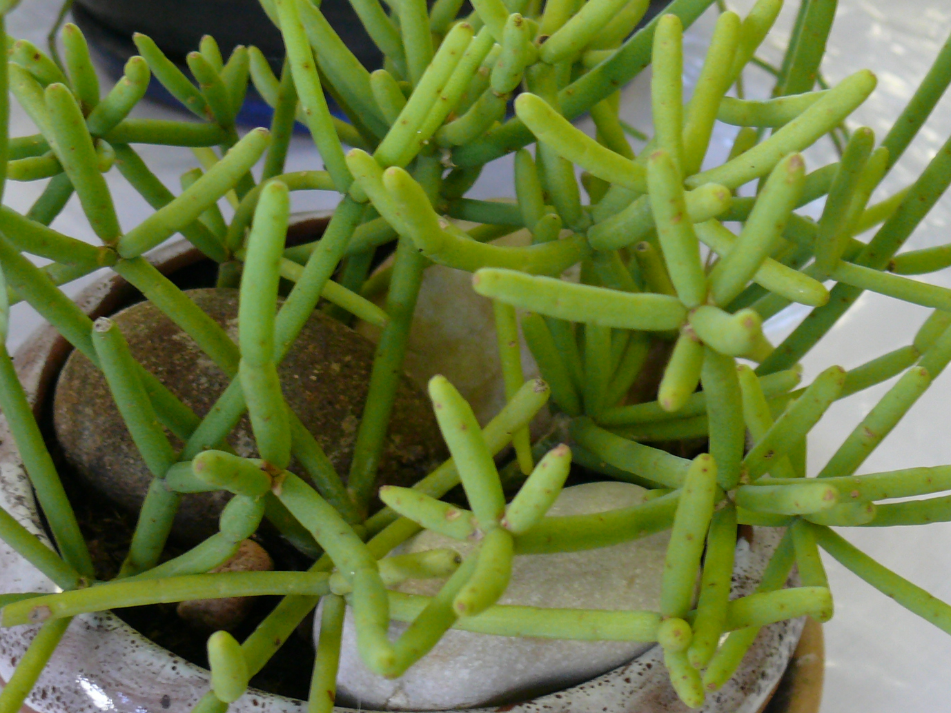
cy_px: 332
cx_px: 455
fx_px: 1786
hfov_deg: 29.8
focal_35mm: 65
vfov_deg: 22.6
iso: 160
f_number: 2.8
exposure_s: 1/30
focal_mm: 7.4
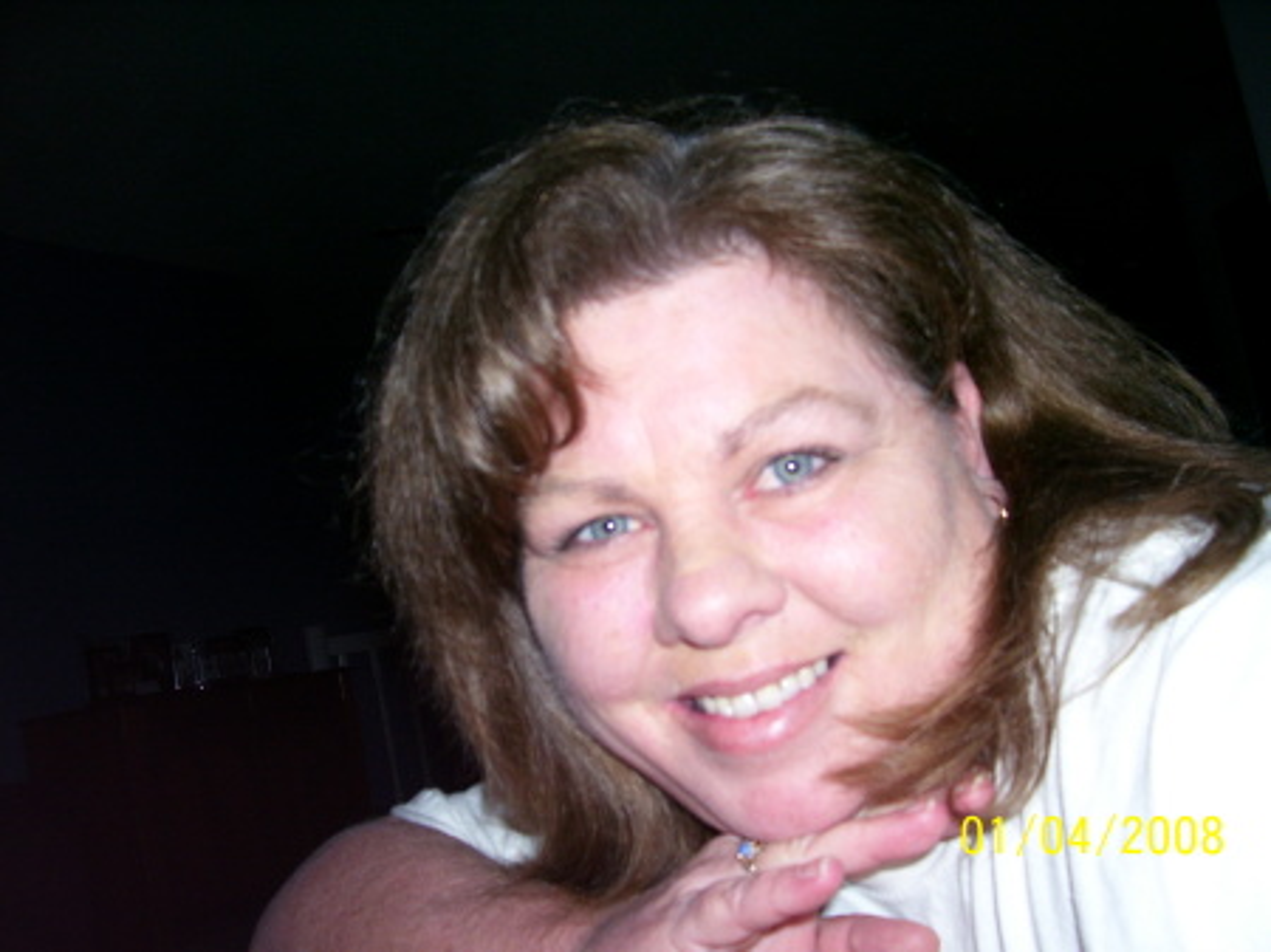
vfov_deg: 41.8
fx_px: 1248
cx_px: 636
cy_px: 476
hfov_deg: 54.0
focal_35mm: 34
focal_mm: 5.6
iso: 125
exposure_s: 1/60
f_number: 2.7
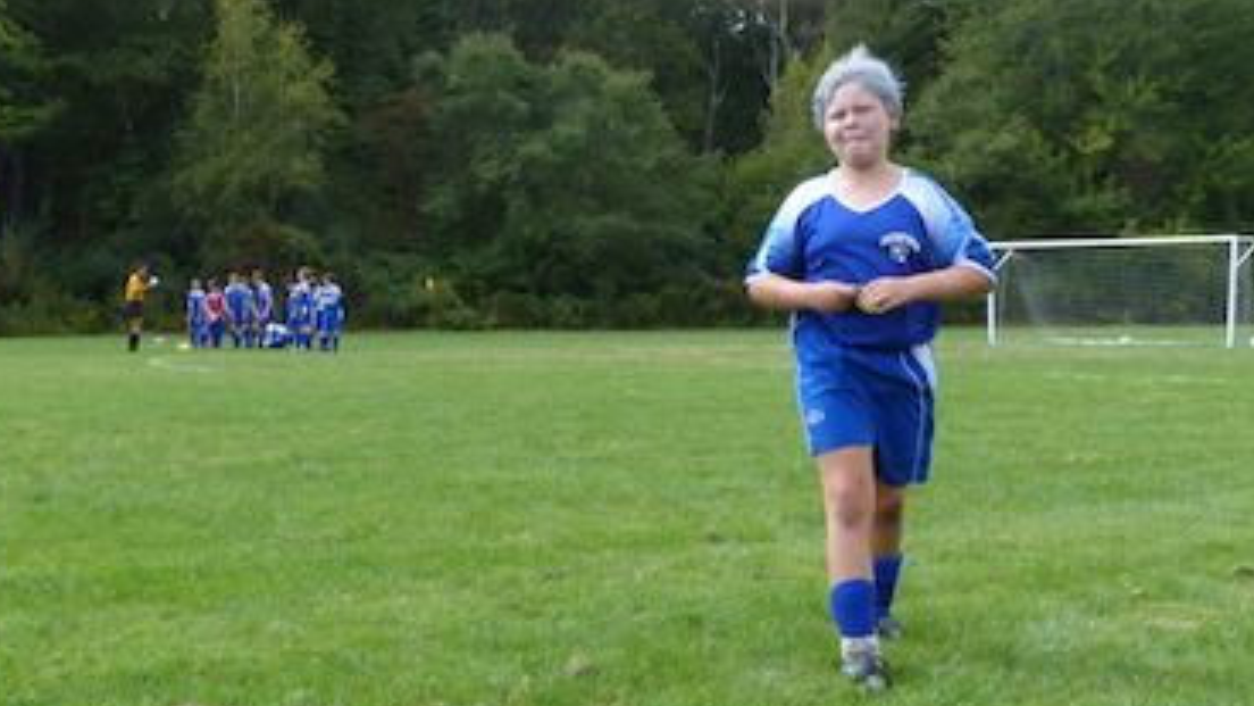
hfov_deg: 34.9
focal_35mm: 60
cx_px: 588
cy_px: 266
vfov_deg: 20.0
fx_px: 1995
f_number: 8
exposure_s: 1/80
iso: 100
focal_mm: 6.8
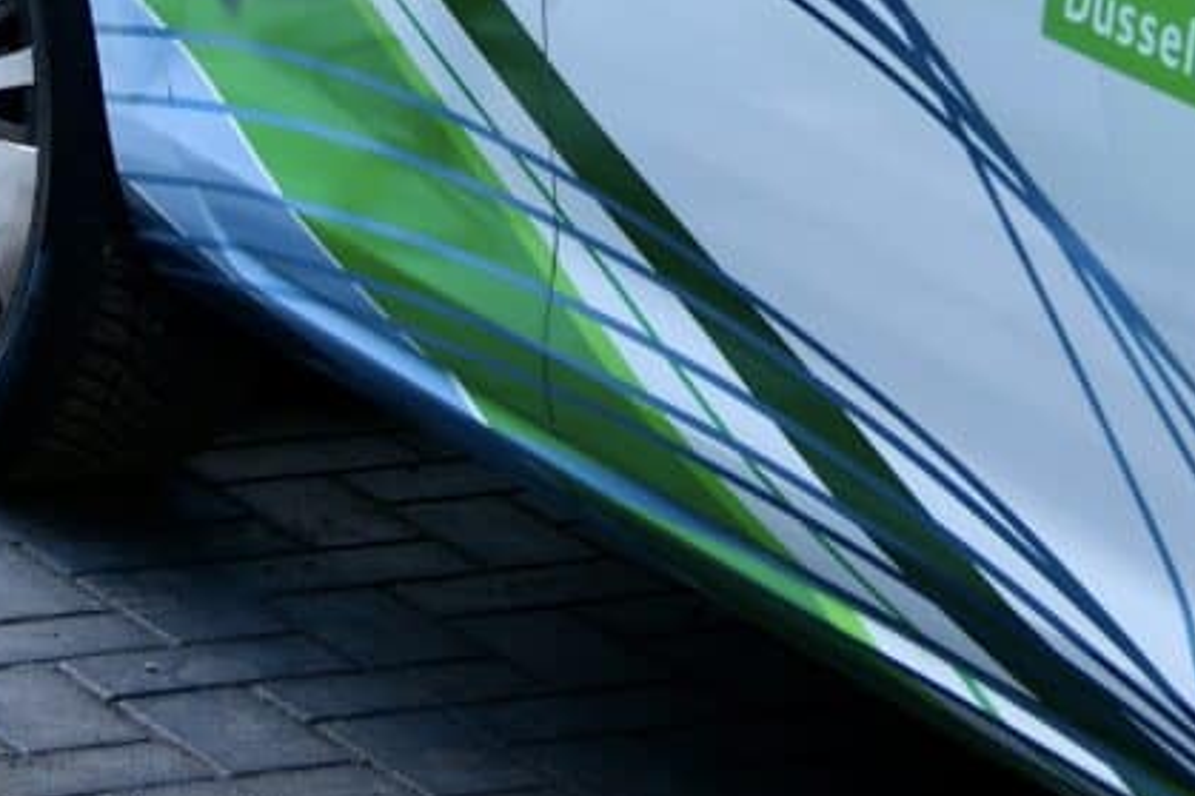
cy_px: -706
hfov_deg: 9.6
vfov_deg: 6.2
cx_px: 374
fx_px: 7134
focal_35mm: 215
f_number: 4
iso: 64
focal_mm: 44
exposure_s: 1/100
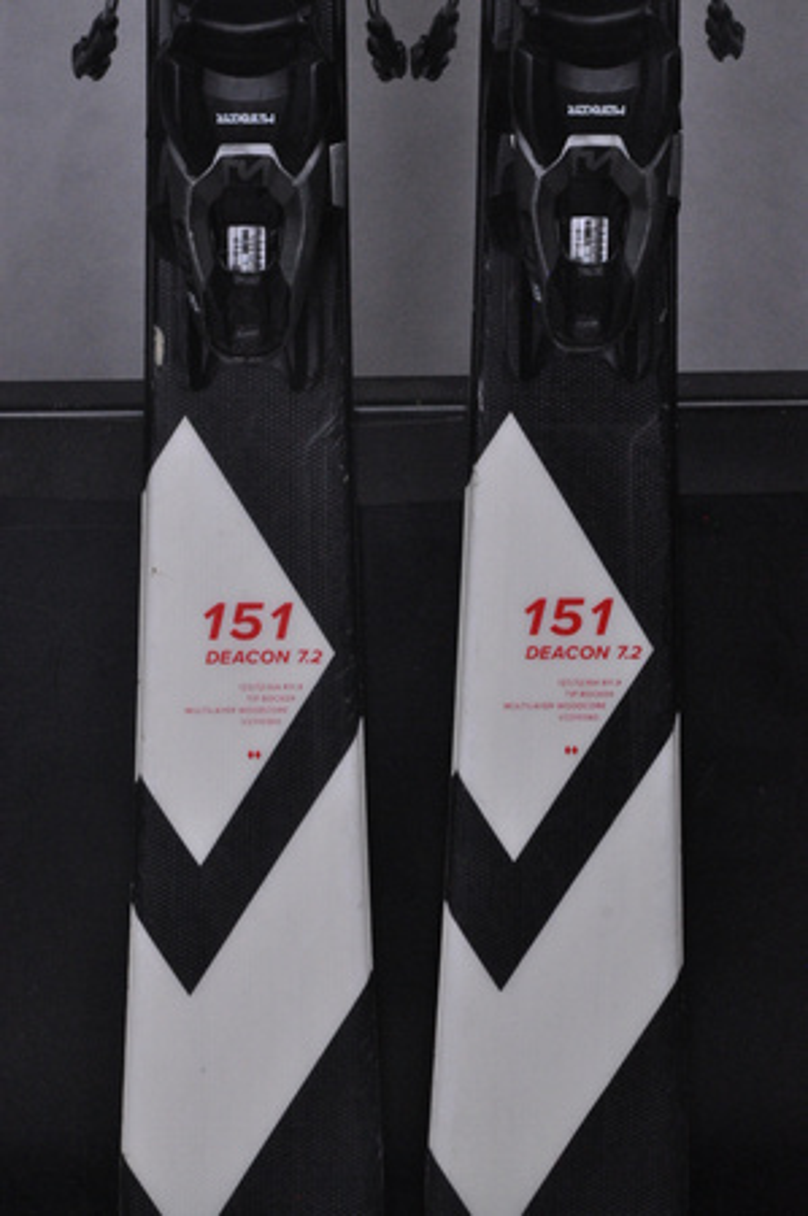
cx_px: 404
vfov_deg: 15.2
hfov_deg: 10.1
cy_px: 608
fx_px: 4555
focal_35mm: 135
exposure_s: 1/125
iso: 3200
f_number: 11
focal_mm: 90
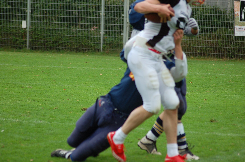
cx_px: 122
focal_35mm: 225
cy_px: 81
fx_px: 1528
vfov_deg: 6.1
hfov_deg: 9.2
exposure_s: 1/500
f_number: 4.5
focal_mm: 150
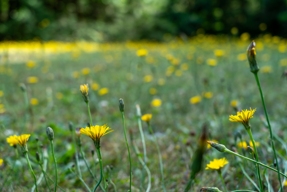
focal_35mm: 60
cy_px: 96
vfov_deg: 22.6
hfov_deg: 33.4
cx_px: 144
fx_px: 478
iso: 160
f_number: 7.1
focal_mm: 60
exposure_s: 1/60
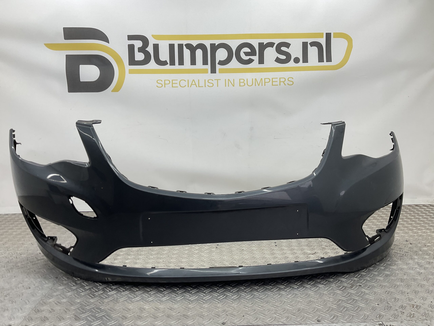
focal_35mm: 29
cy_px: 163
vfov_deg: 48.2
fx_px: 364
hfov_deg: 61.7
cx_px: 217
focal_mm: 3
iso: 20
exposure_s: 1/120
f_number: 1.8
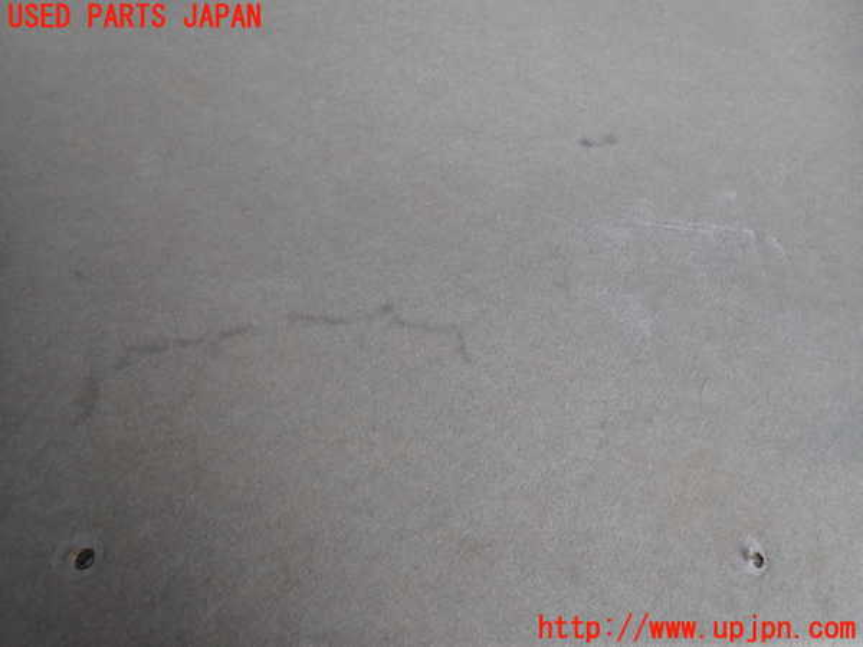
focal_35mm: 25
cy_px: 324
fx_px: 623
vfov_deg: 54.9
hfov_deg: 69.4
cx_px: 432
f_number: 2.8
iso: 100
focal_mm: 4.5
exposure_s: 1/320
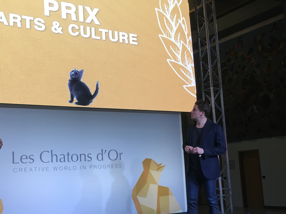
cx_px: 111
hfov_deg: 39.4
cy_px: 126
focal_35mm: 48
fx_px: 397
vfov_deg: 30.2
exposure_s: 1/33
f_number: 2.2
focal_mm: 4.15
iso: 25
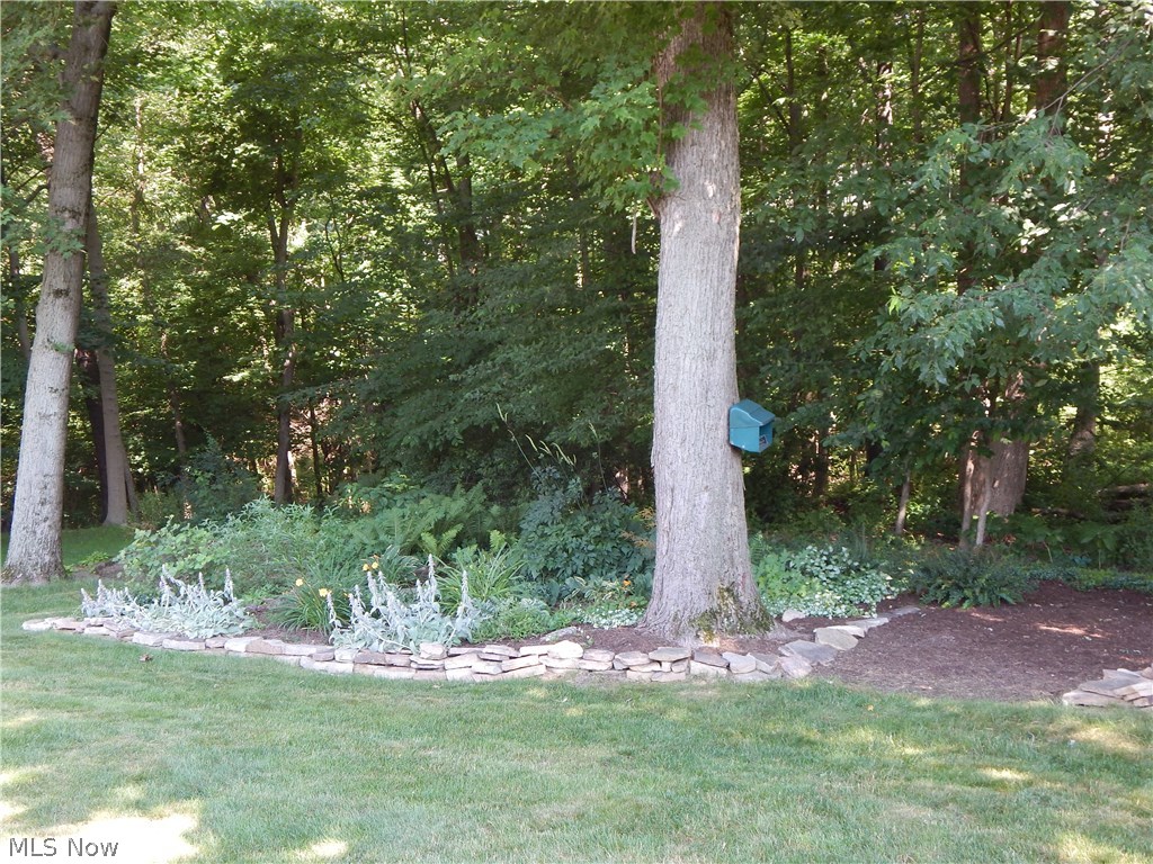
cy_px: 432
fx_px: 1266
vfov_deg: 37.7
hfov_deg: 49.0
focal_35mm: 38
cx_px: 576
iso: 125
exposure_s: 1/50
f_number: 3.4
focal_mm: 6.8
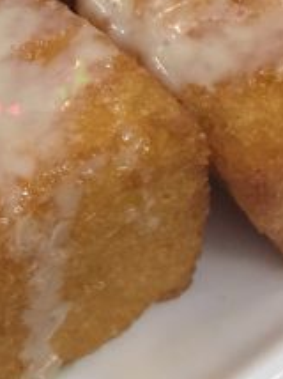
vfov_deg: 20.5
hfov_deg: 14.4
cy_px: 80
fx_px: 1038
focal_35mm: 95
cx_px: -148
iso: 125
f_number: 2.2
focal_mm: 4.15
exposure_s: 1/33
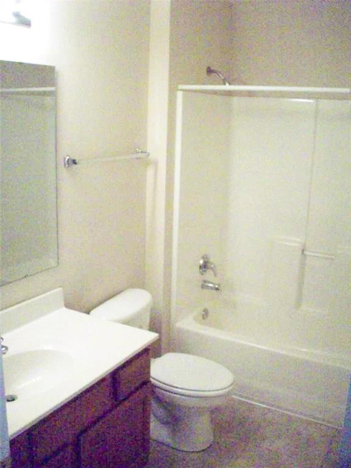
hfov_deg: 38.7
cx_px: 176
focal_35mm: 37
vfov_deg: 50.1
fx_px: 500
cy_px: 234
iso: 756
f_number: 2.8
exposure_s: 1/128
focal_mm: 6.2
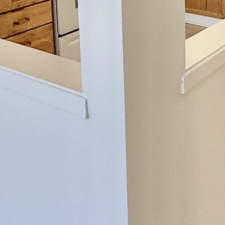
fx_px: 478
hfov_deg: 25.2
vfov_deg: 24.2
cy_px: -42
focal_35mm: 65
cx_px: 227
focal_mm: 2.22
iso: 250
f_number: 2.2
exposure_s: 1/60
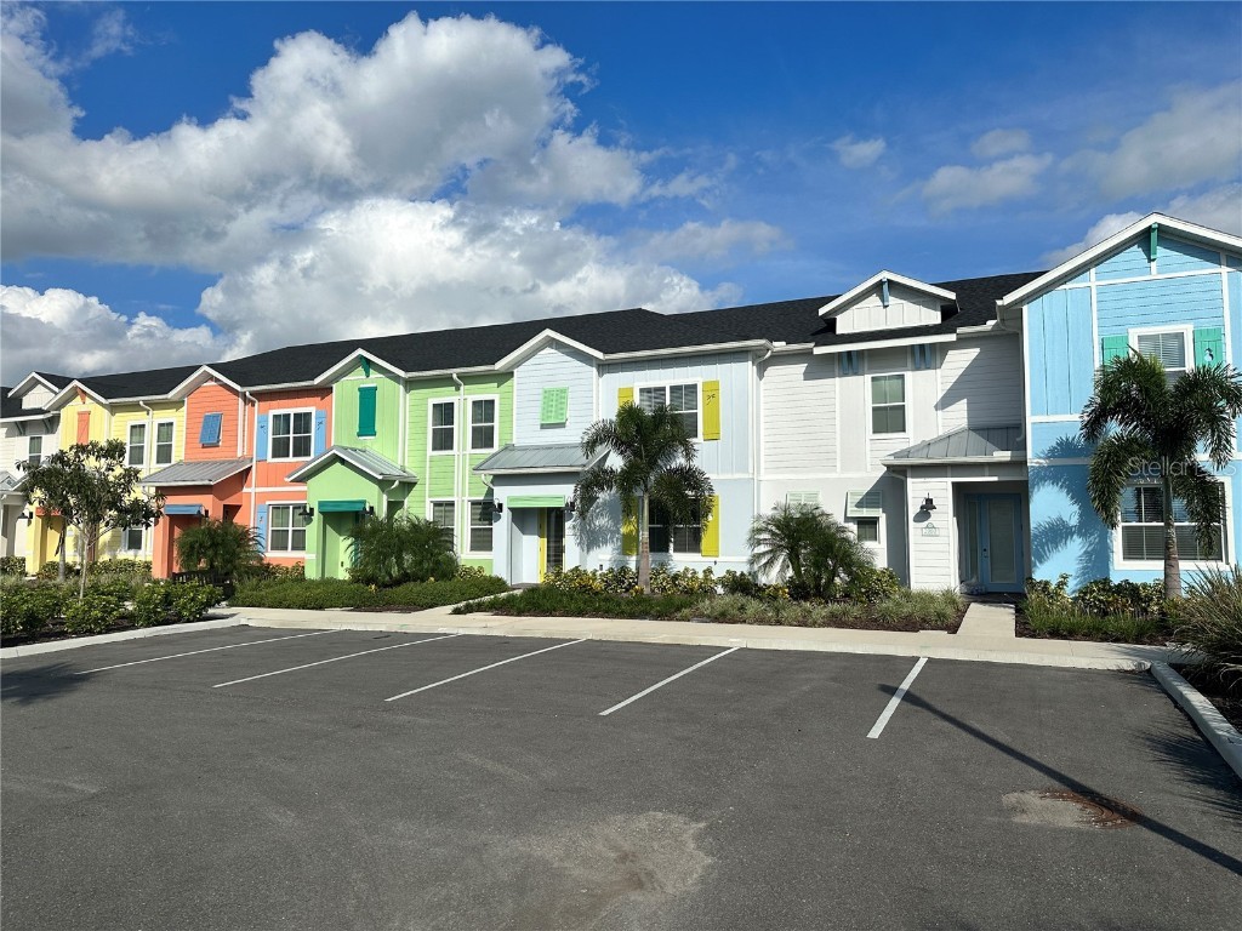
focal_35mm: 24
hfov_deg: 71.6
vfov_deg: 56.8
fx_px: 861
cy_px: 466
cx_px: 621
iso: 80
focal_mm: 6.86
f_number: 1.78
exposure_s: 1/10753
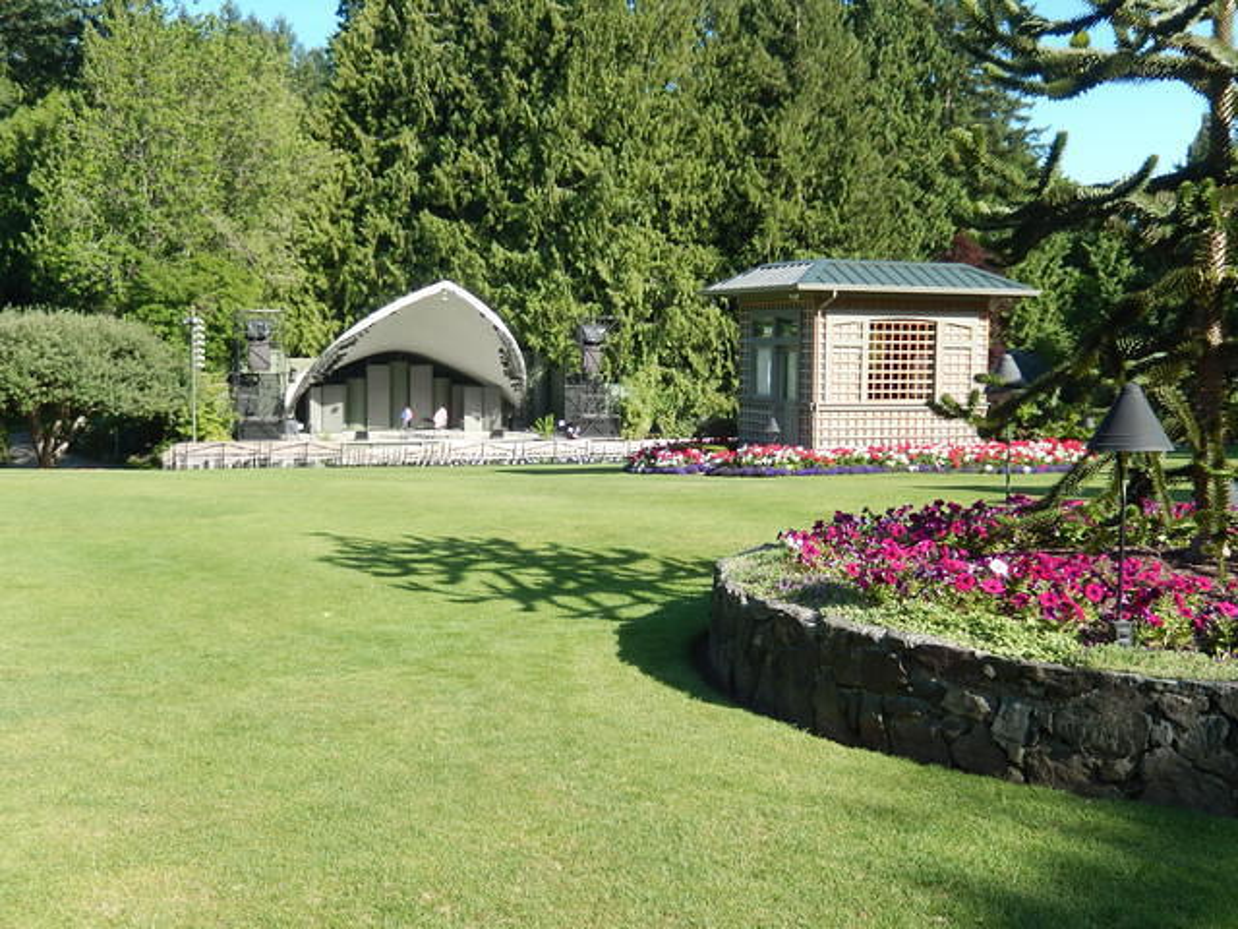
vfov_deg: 35.1
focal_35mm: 41
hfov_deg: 45.8
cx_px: 619
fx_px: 1466
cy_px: 464
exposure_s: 1/400
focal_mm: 7.3
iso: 125
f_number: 4.2
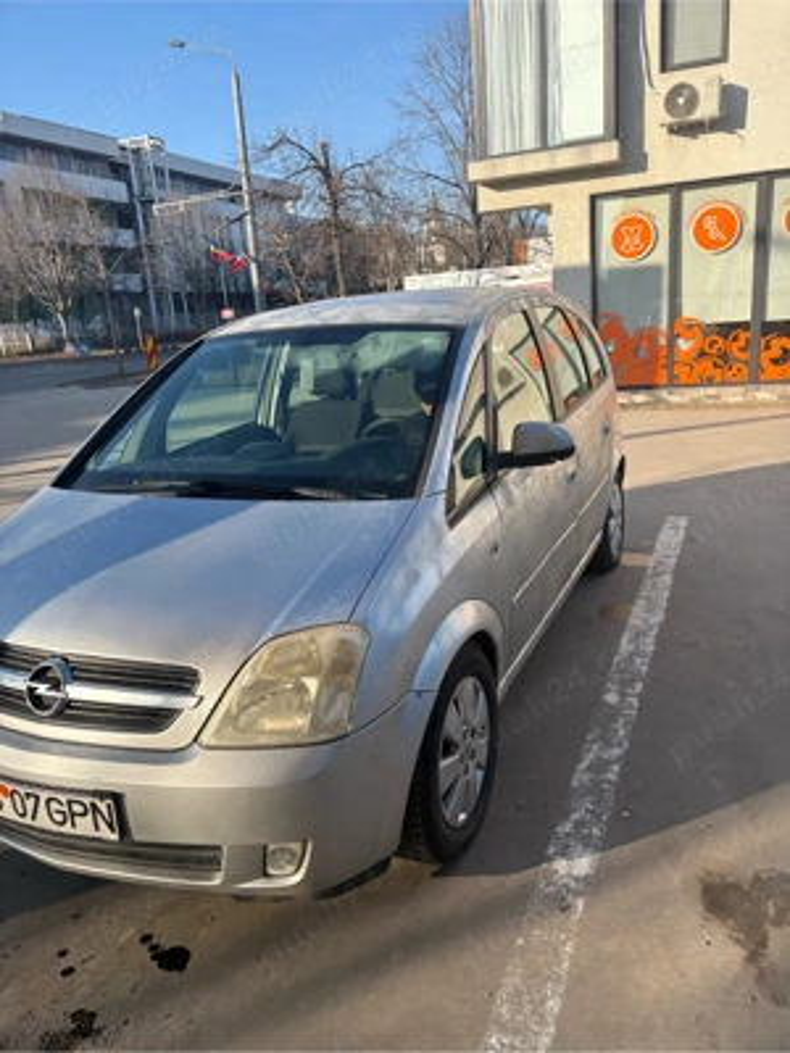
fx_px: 791
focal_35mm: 26
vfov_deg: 67.3
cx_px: 395
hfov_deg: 53.1
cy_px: 526
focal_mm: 5.96
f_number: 1.6
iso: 50
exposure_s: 1/1587
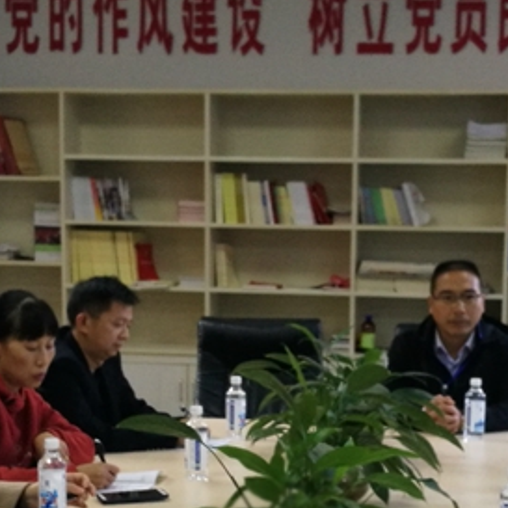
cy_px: 389
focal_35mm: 70
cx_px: 281
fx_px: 1162
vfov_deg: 24.4
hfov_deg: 24.6
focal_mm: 4.5
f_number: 4
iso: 200
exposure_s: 1/33.3
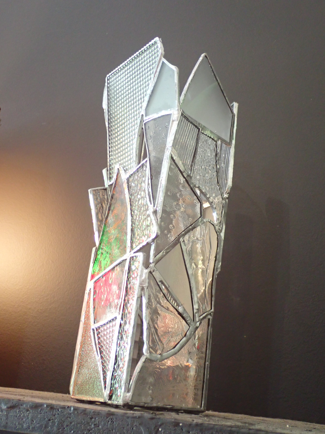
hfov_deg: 32.9
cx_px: 162
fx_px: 551
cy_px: 217
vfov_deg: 42.9
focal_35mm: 44
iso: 800
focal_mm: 7.84
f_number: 2.9
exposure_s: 1/40
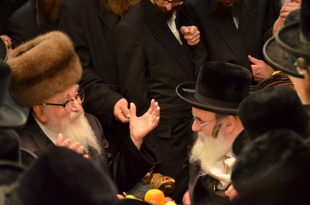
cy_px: 102
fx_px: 1224
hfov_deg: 14.4
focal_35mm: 142
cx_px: 155
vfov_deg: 9.6
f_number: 5.6
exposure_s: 1/200
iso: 1600
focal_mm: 95
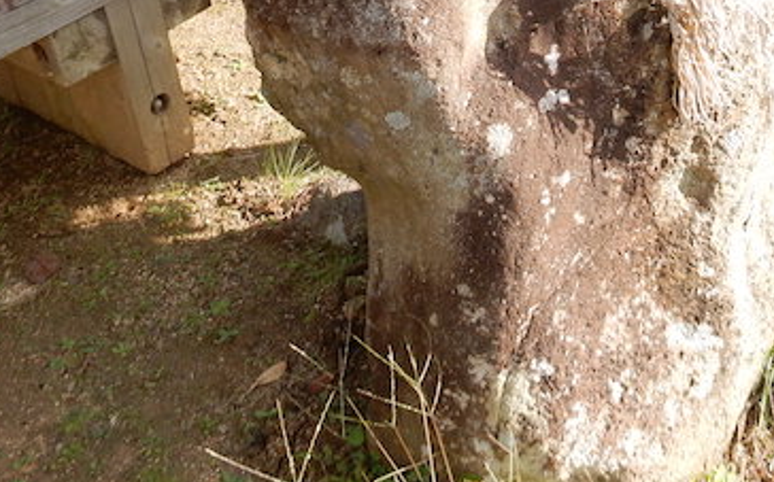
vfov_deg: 23.8
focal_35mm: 51
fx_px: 1075
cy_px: -41
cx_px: 510
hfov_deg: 39.2
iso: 125
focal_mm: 4.5
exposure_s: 1/320
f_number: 3.7
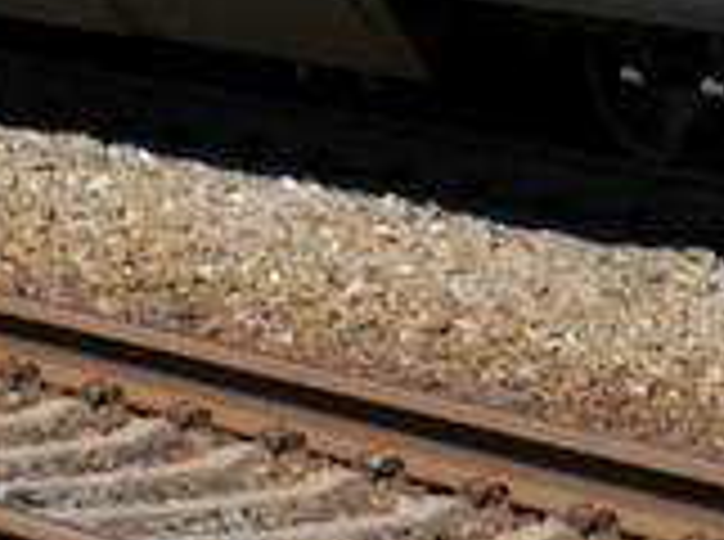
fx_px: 10914
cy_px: -652
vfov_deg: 2.8
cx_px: 1034
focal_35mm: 523
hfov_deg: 3.8
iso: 160
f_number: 8
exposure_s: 1/320
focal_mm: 42
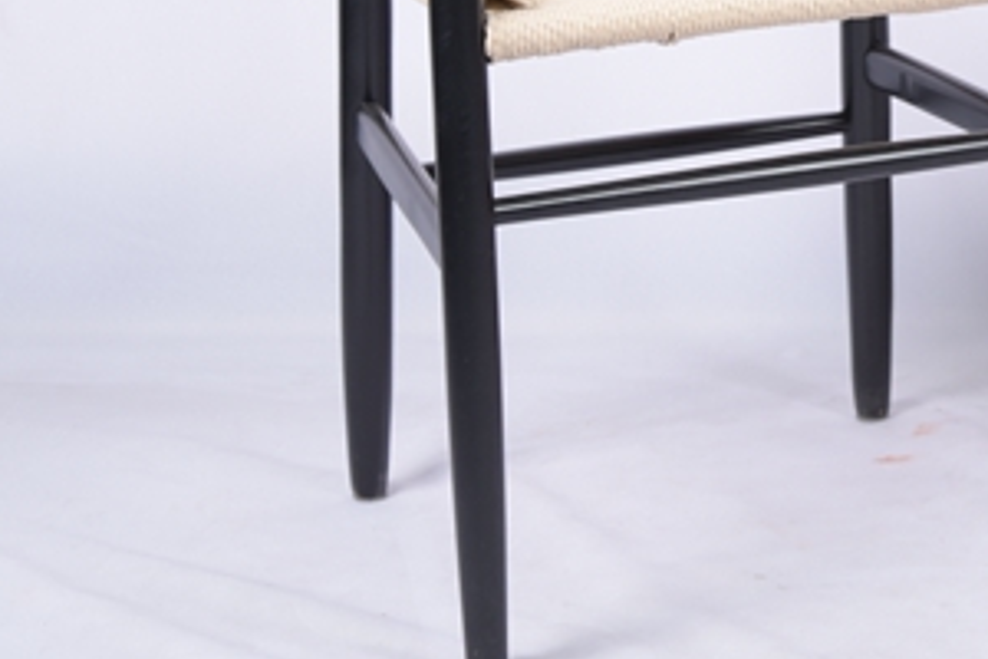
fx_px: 3842
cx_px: 1153
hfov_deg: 14.2
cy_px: -18
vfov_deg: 9.7
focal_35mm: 140
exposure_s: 1/8
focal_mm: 56
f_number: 4.2
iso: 125
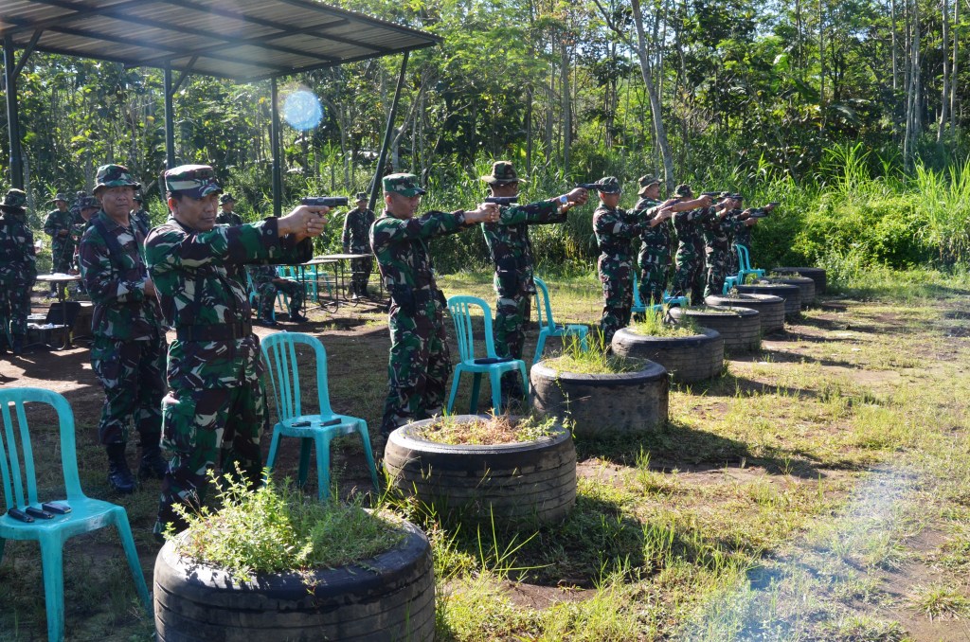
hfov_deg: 49.6
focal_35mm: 39
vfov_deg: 34.1
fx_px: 1049
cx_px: 485
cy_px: 321
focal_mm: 26
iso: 220
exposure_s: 1/125
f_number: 10
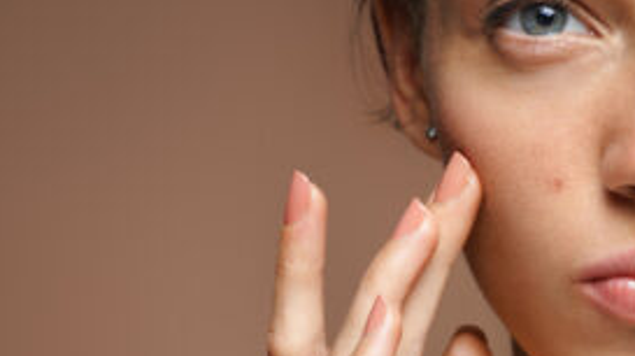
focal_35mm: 519
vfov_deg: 2.3
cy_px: 202
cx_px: 693
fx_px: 8731
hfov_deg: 4.2
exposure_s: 1/125
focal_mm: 194
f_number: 8
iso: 160
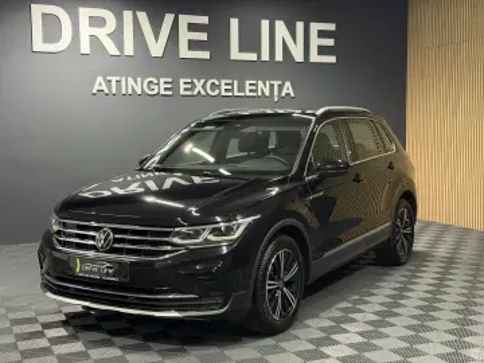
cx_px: 242
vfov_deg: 30.3
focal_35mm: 48
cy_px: 182
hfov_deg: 39.7
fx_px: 671
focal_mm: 6.76
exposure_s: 1/100
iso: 250
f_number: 1.78
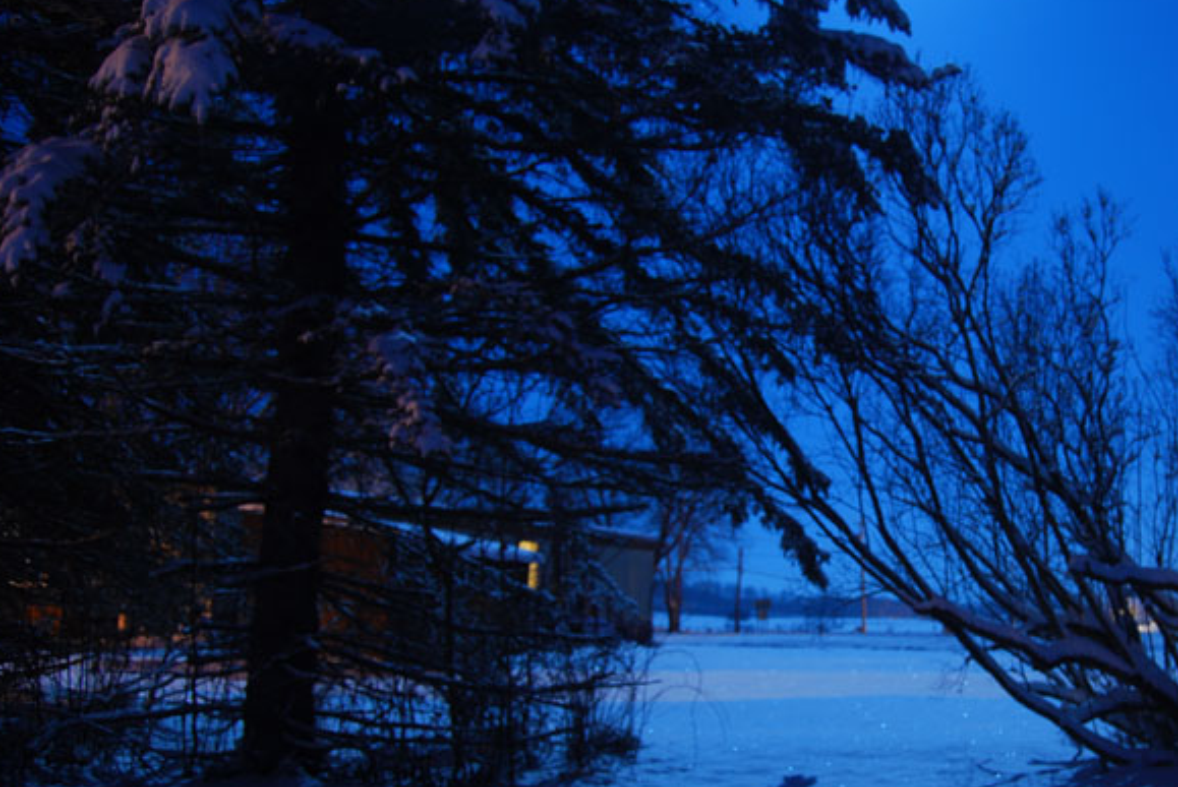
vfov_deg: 31.7
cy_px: 517
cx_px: 885
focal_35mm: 42
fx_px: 1375
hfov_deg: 44.8
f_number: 3.5
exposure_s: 30
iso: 100
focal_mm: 18
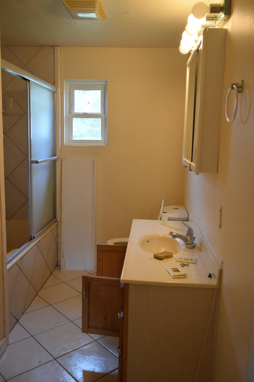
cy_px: 191
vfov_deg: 57.2
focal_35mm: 33
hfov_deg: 40.0
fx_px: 349
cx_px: 127
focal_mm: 22
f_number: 4
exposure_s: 1/60
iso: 800
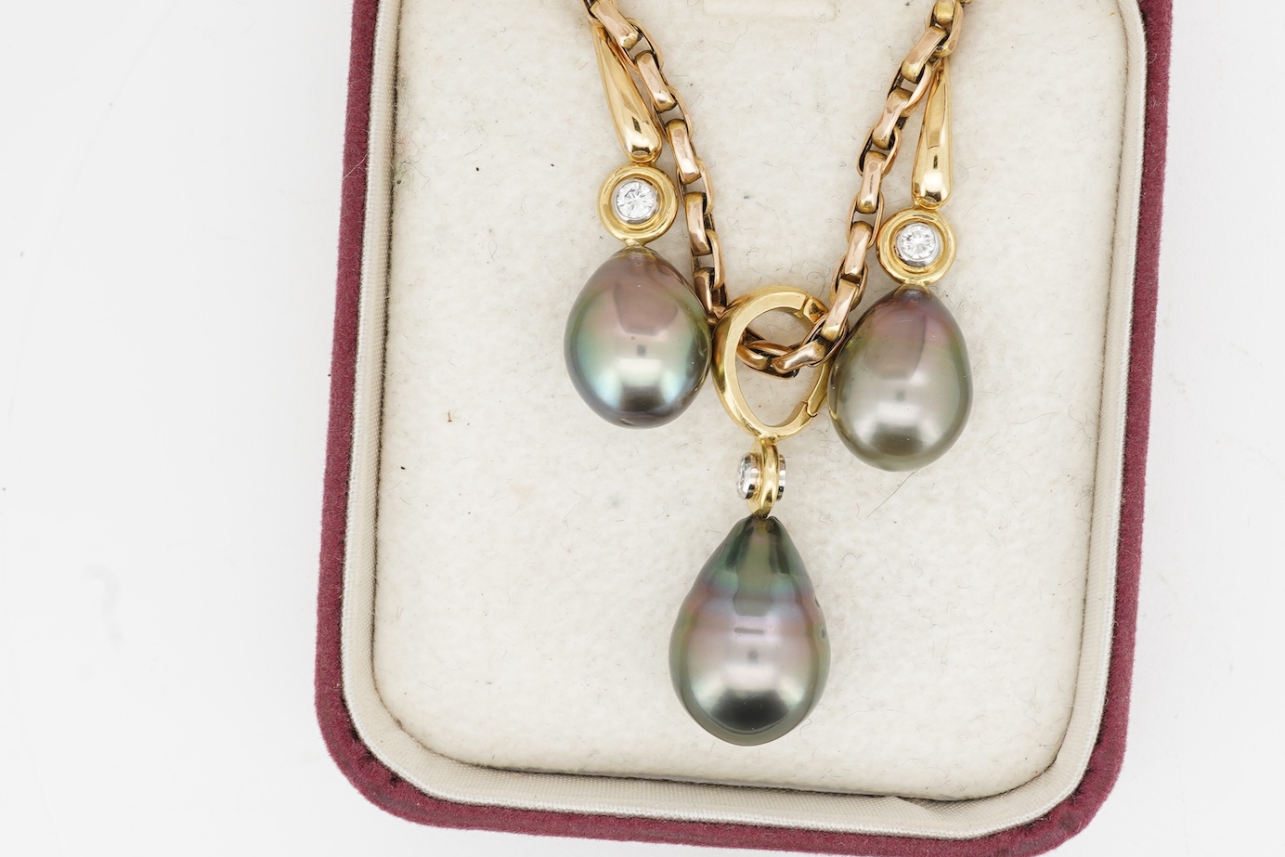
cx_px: 758
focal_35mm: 64
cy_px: 449
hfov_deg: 31.3
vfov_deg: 21.2
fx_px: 2285
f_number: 22
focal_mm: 30
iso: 125
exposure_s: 1/50
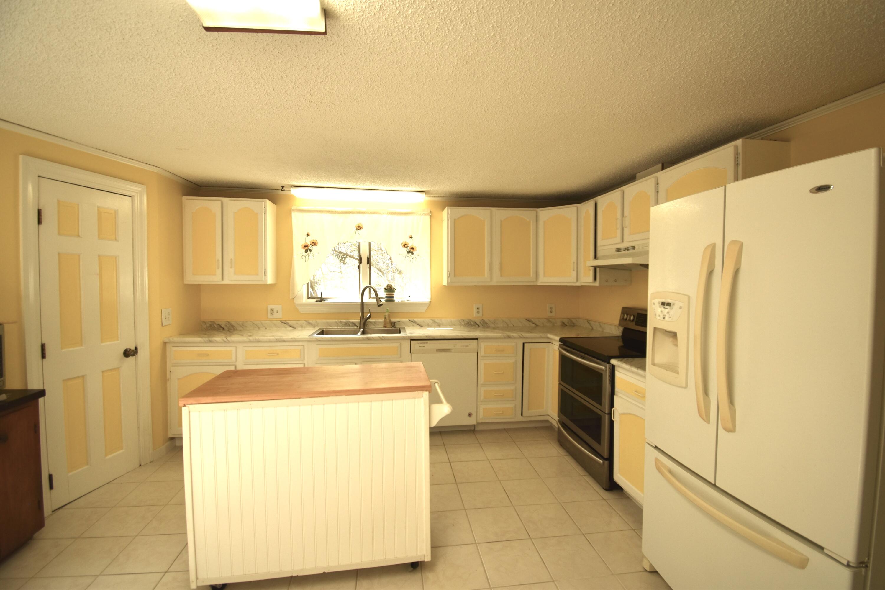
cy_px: 295
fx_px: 369
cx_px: 442
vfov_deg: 77.3
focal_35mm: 15
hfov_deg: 100.4
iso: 100
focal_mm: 10
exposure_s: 1/100
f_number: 5
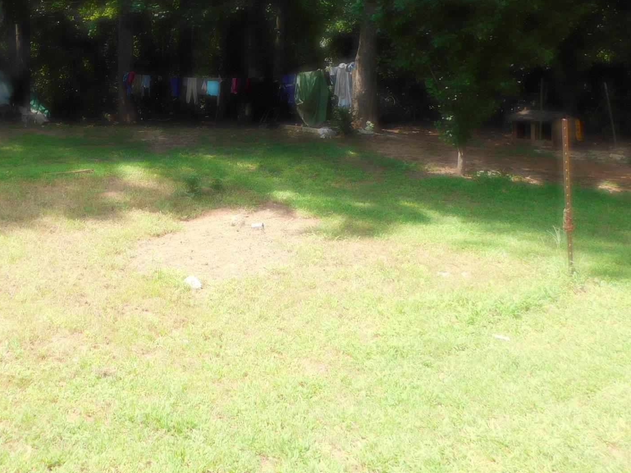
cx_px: 159
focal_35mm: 37
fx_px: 674
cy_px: 94
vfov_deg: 37.3
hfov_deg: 48.2
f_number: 3
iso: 125
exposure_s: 1/500
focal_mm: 4
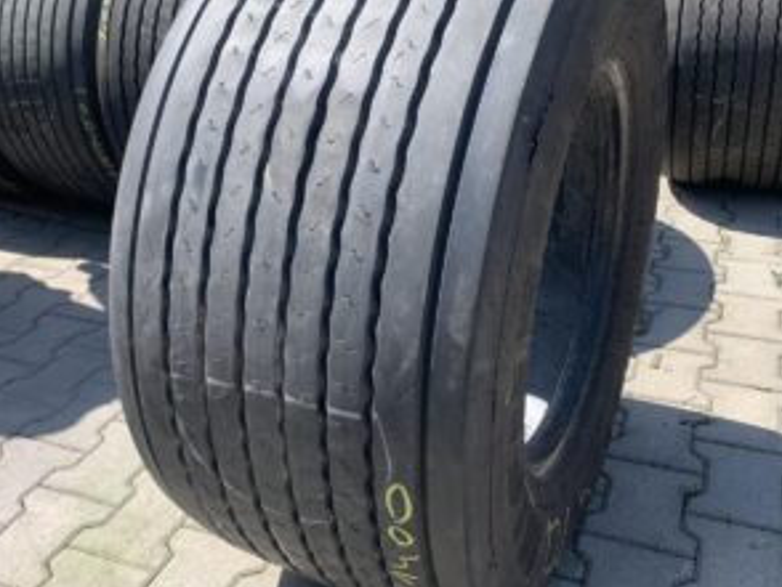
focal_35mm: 38
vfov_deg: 37.7
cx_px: 354
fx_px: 859
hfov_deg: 48.9
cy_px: 256
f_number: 1.8
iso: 25
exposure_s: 1/945
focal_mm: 4.25
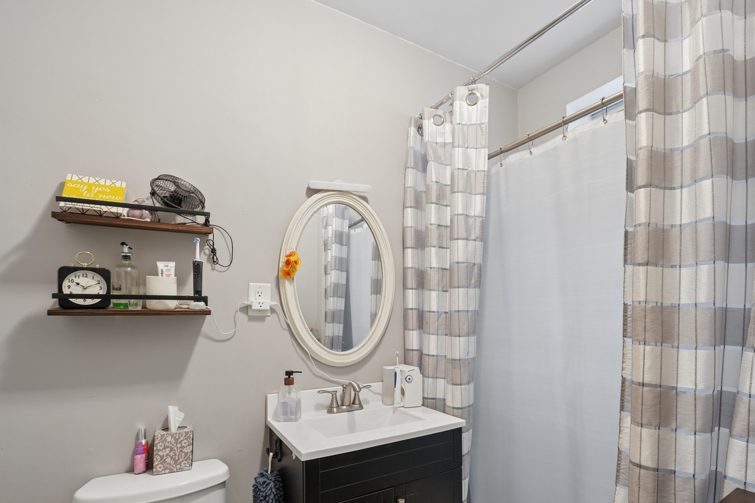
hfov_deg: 92.9
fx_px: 356
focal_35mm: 17
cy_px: 285
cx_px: 423
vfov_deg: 70.1
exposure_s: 1/20
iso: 400
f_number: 4.5
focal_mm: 14
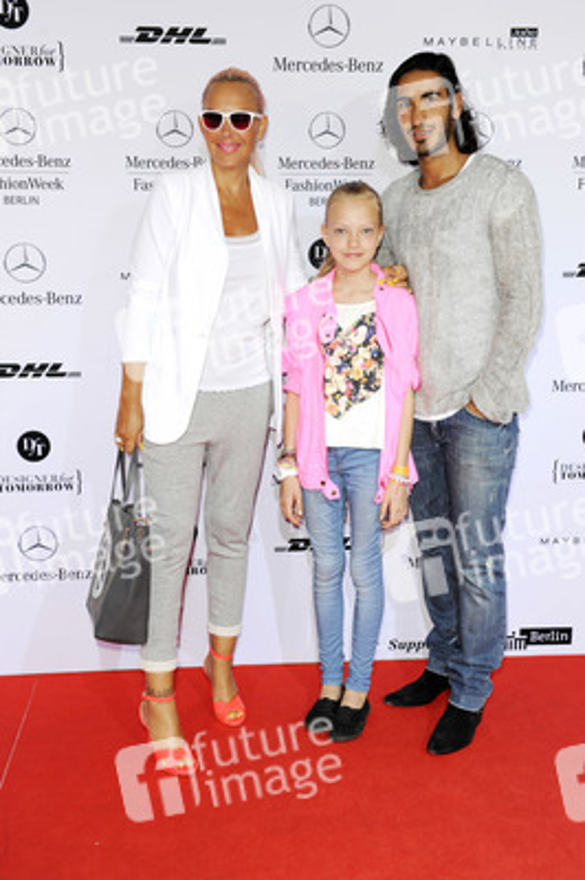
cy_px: 440
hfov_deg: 29.8
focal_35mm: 45
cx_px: 292
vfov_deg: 43.6
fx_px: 1099
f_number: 5.6
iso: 500
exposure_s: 1/200
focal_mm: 45
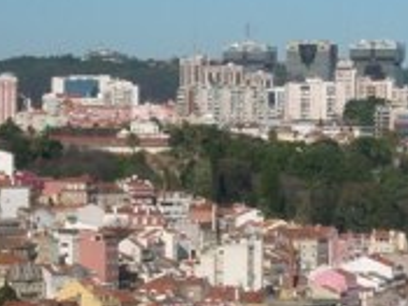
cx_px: 343
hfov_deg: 7.5
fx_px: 3109
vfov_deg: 5.6
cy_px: 245
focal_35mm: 264
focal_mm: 17.14
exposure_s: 1/297
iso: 50
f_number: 10.1
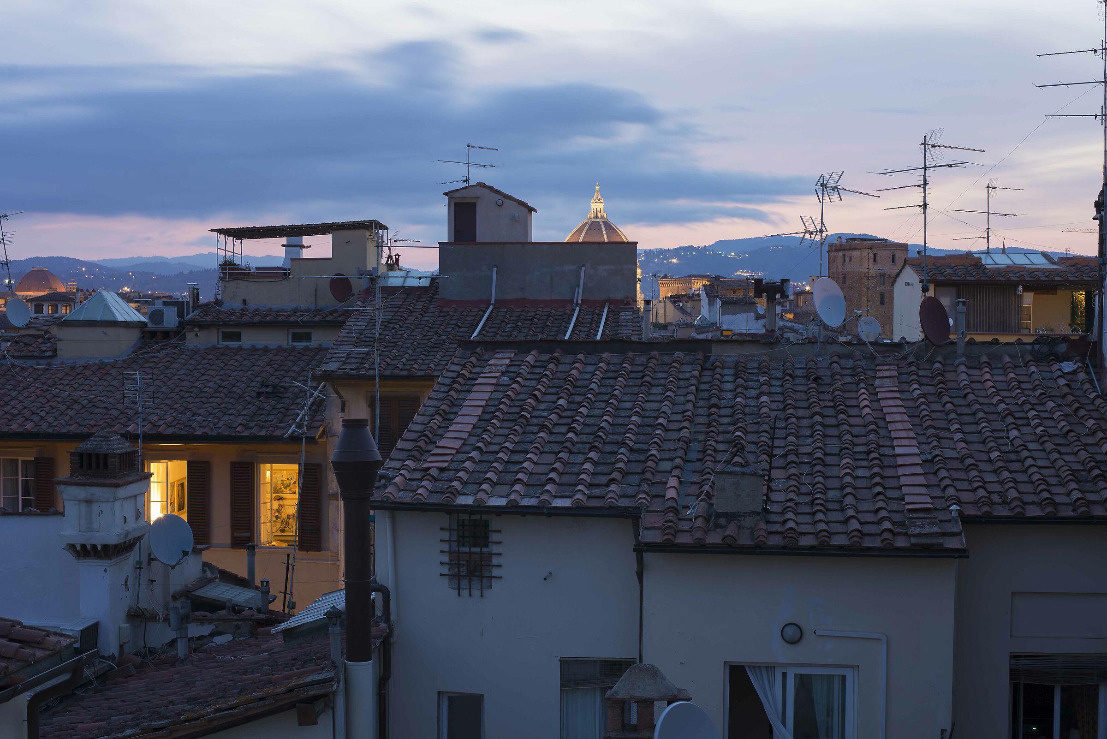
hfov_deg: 39.6
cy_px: 370
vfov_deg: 27.0
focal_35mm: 50
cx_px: 554
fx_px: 1538
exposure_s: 25
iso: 100
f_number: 8
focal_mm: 50
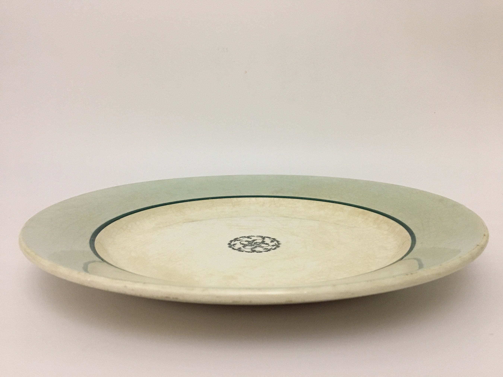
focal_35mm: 29
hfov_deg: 61.7
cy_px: 188
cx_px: 252
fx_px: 421
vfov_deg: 48.2
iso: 160
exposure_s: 1/33
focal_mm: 4.15
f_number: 2.2
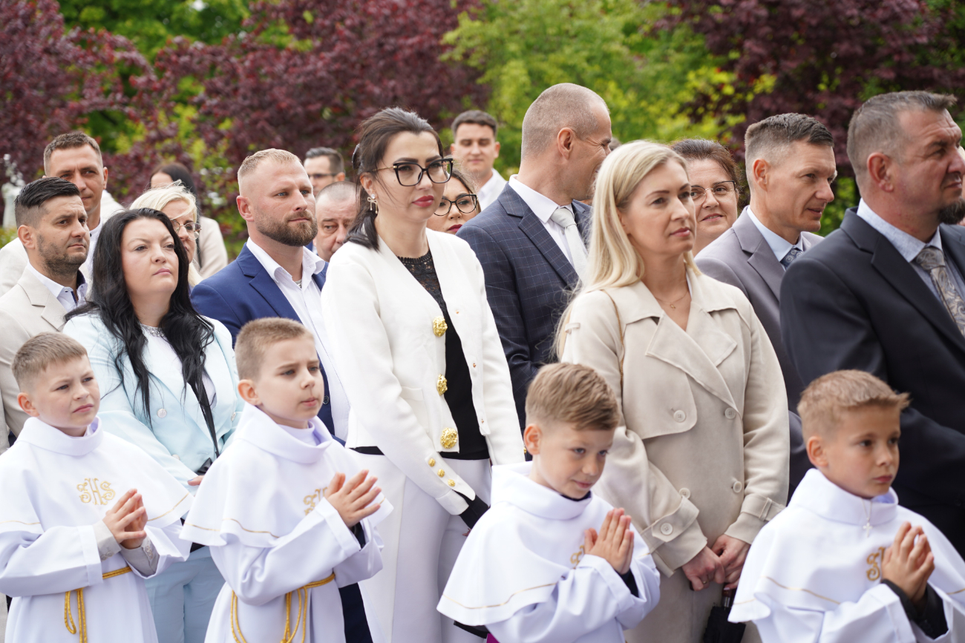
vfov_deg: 13.0
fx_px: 2815
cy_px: 322
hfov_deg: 19.5
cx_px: 482
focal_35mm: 105
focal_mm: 105
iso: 100
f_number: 5
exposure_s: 1/100
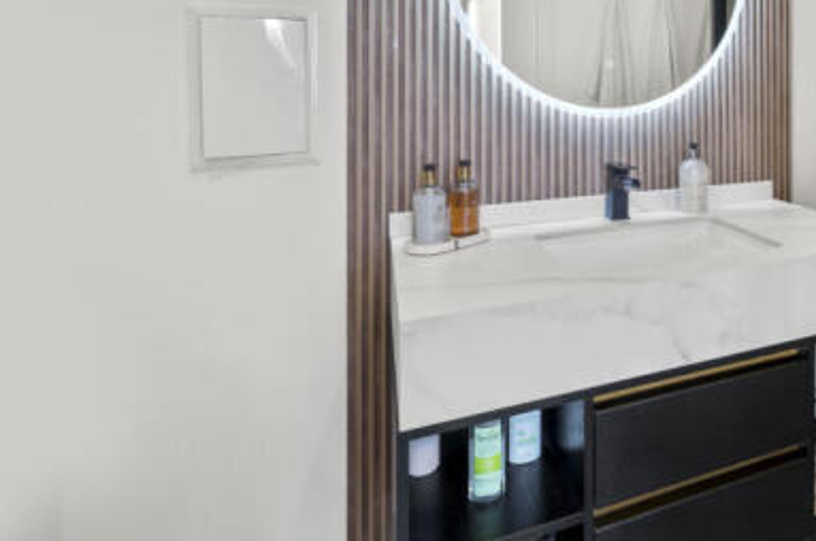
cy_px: 85
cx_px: 631
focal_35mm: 24
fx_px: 543
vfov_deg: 48.9
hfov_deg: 68.1
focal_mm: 14
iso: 200
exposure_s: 1/1.25
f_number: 16
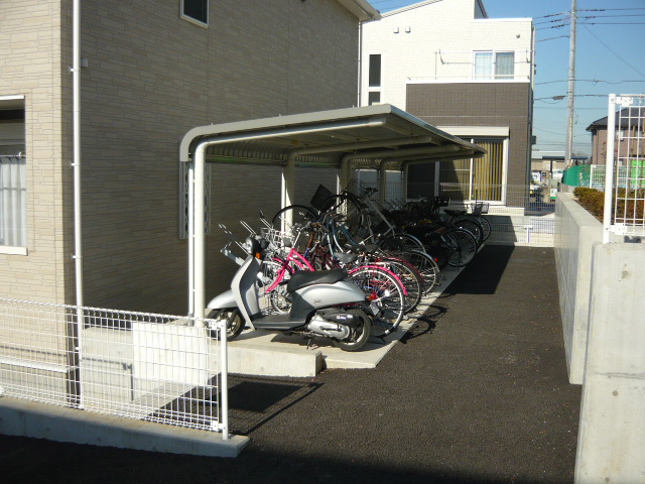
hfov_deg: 52.6
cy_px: 242
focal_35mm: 35
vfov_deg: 40.7
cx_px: 322
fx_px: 652
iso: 100
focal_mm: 5.5
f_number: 8
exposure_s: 1/250
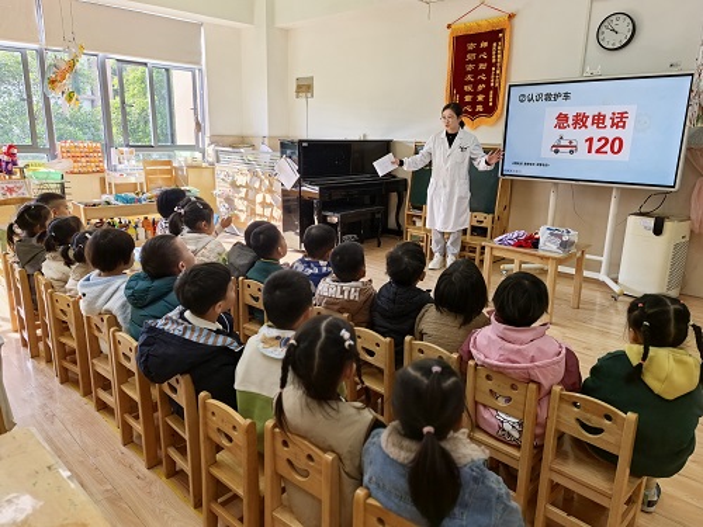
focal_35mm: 24
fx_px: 487
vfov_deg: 56.8
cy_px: 264
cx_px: 352
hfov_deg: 71.6
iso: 50
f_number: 2
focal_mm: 8.5
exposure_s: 1/263
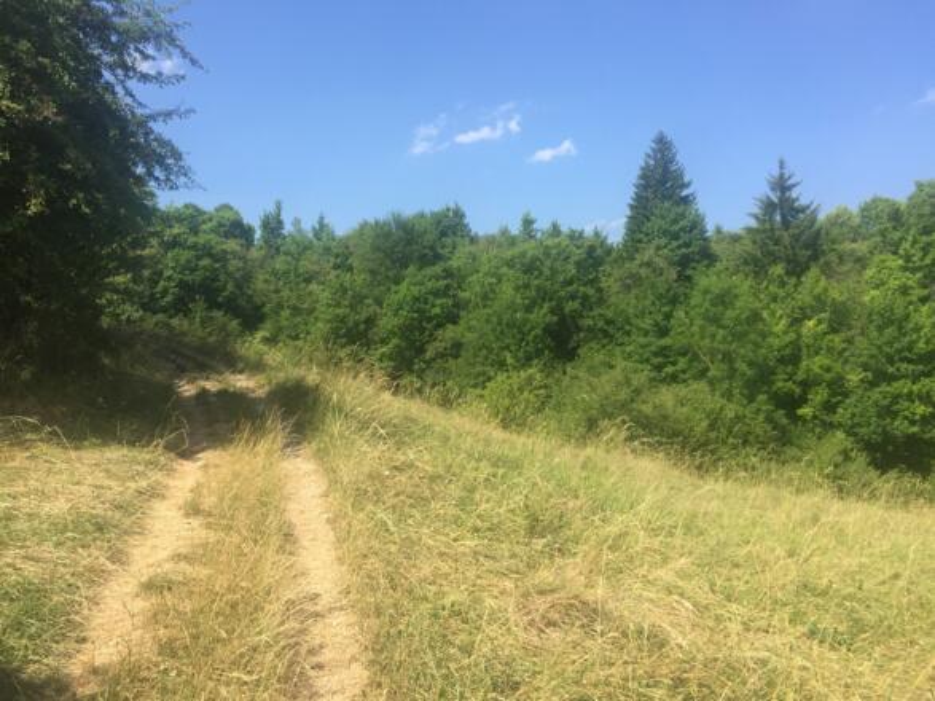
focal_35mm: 29
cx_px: 468
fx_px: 783
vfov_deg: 48.2
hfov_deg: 61.7
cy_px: 350
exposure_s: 1/1364
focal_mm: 4.15
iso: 32
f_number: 2.2
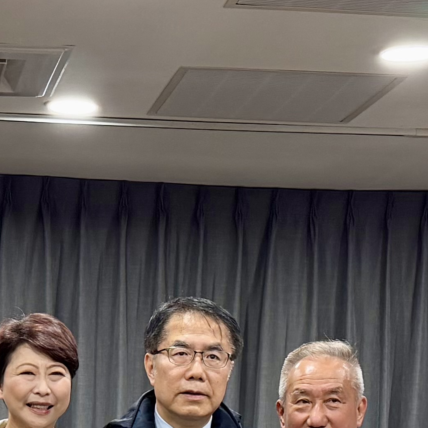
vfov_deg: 14.2
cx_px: 68
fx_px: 1637
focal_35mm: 117
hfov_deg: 14.8
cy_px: 586
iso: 200
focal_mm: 6.76
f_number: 1.78
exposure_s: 1/60
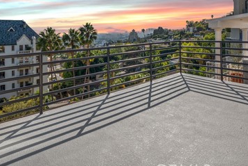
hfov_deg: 71.0
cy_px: 33
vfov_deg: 48.4
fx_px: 172
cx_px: 145
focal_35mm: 25
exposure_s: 1/125
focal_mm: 14
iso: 100
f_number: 8
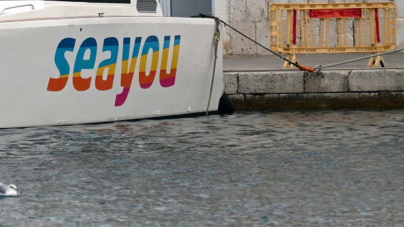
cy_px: -81
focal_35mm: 685
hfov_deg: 3.2
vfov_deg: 1.8
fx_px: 7334
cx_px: 44
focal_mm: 270
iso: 220
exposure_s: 1/1000
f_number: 5.6
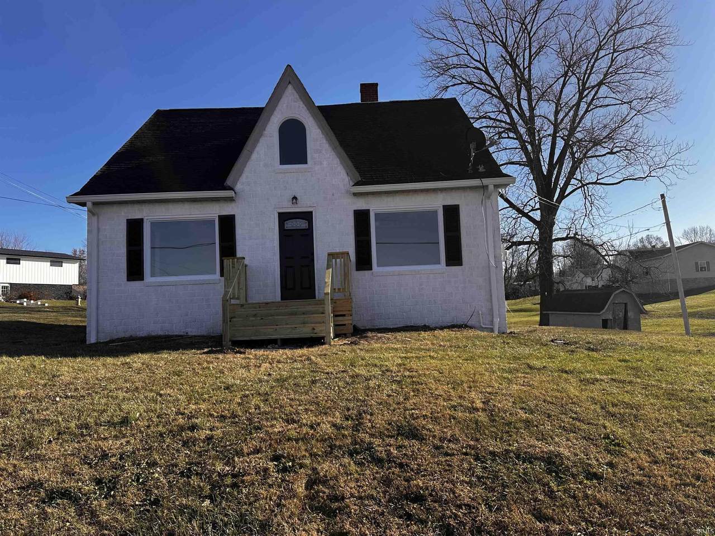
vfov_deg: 56.8
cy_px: 268
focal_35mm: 24
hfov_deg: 71.6
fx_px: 496
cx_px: 358
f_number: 1.78
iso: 80
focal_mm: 6.86
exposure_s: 1/2660
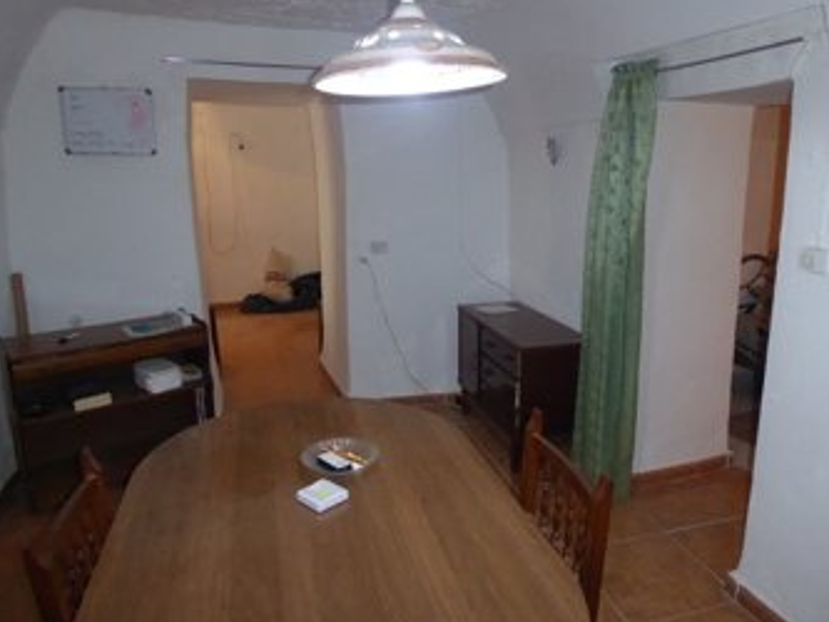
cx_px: 441
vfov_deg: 51.4
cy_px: 309
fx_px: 647
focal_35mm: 27
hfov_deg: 65.2
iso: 800
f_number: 3.3
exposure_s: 1/60
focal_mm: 4.3
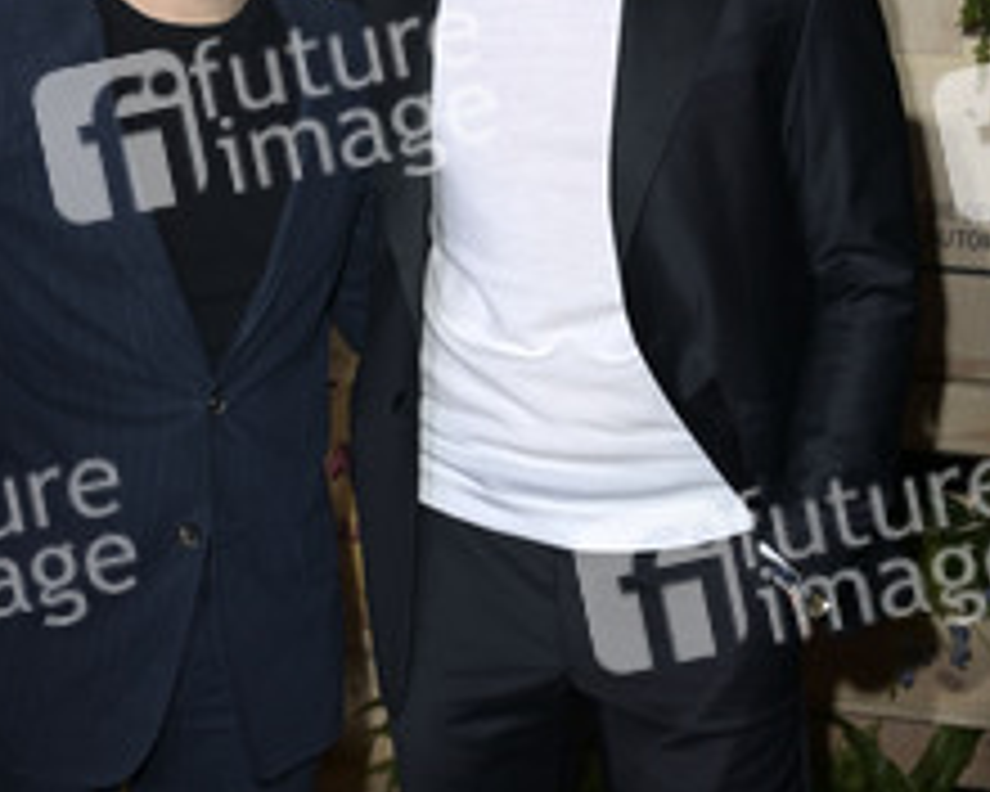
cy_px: 342
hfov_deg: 23.2
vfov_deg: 18.7
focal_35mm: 82
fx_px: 2403
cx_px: 396
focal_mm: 48
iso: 640
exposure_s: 1/250
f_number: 5.6
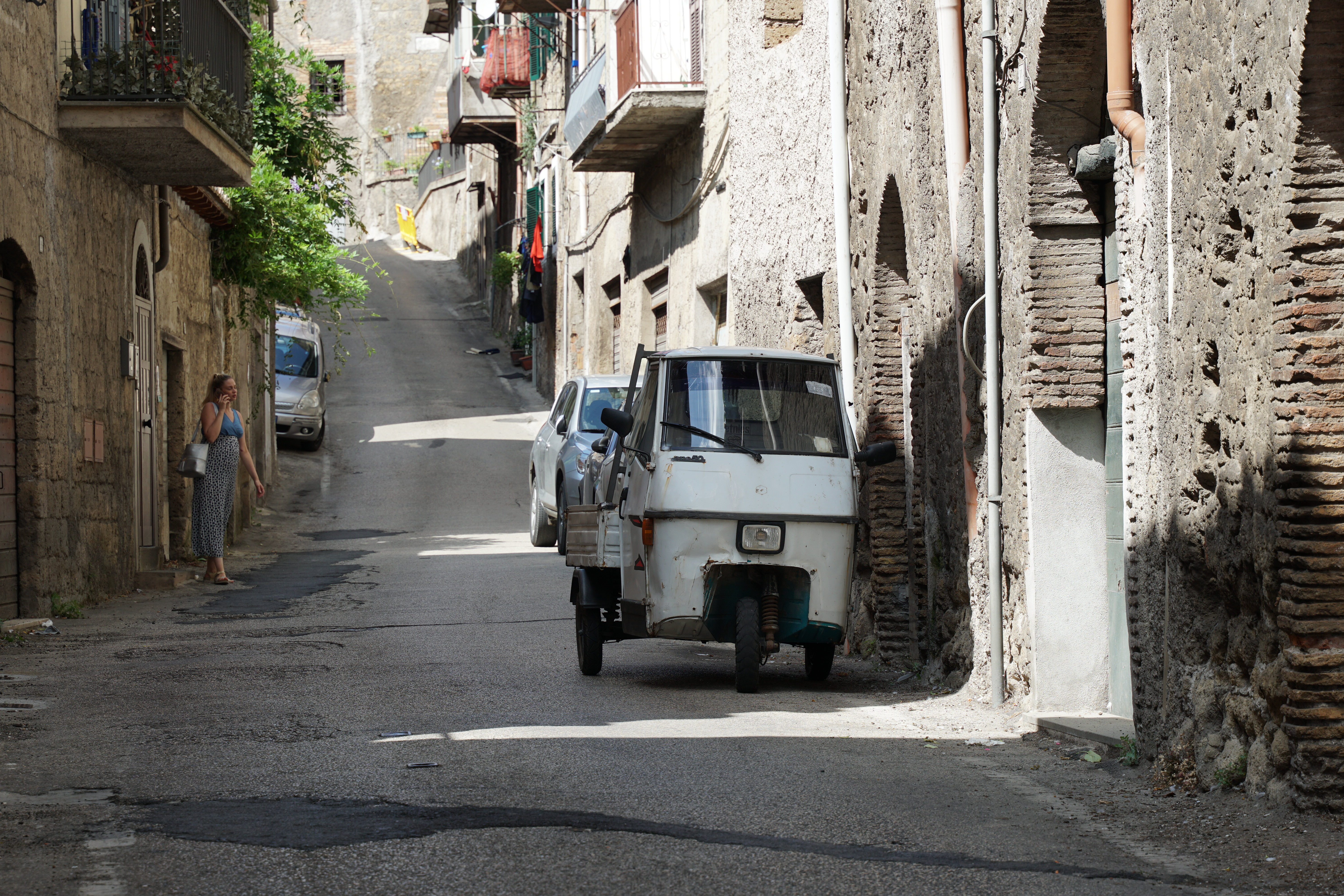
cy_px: 448
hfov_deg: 19.5
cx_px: 672
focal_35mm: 105
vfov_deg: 13.0
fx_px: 3920
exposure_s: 1/200
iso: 100
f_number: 6.3
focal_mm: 70
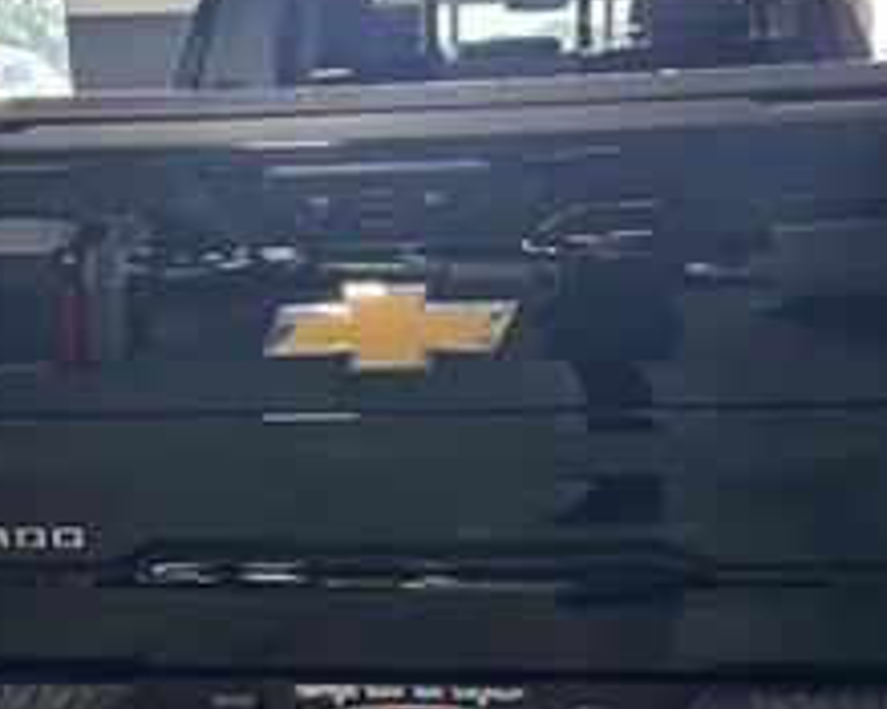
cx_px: 409
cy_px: 413
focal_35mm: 54
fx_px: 1417
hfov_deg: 34.7
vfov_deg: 28.0
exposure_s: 1/60
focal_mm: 6.76
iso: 160
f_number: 1.78
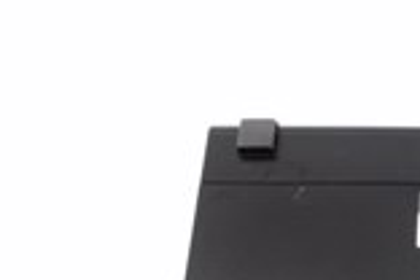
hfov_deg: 23.6
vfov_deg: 16.6
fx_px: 910
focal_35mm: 78
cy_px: 350
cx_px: 509
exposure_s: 1/160
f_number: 6.3
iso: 400
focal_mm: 18
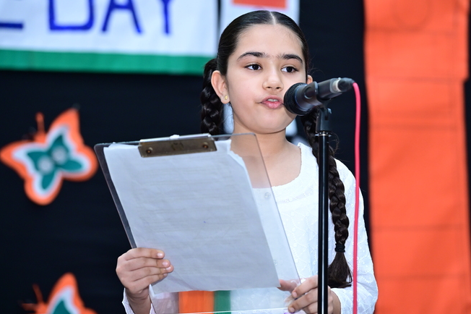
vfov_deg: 11.0
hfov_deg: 16.5
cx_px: 268
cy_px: 147
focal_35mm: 124
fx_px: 1621
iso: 2000
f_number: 4
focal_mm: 101
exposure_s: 1/100
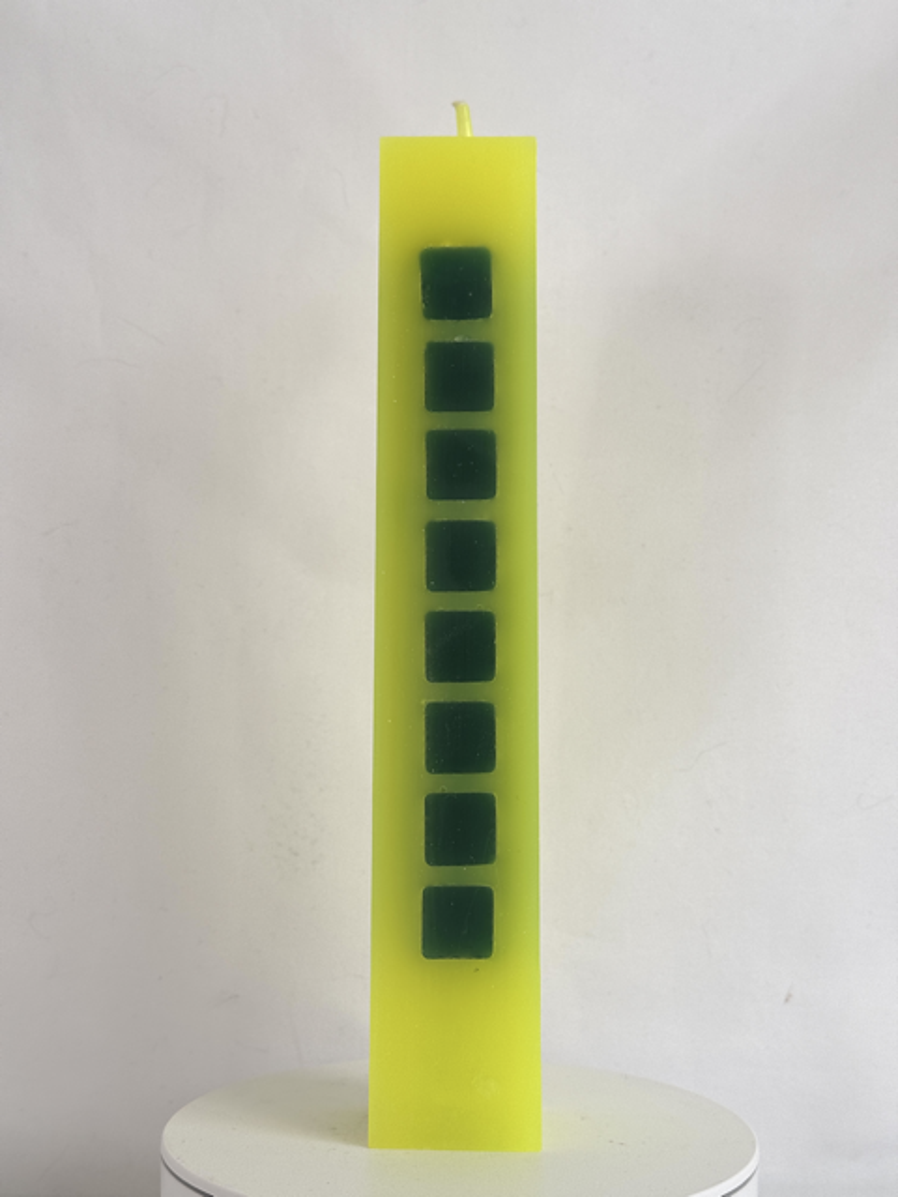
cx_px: 449
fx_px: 1660
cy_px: 598
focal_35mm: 48
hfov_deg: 30.3
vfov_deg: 39.7
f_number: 1.78
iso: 64
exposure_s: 1/241
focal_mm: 6.76
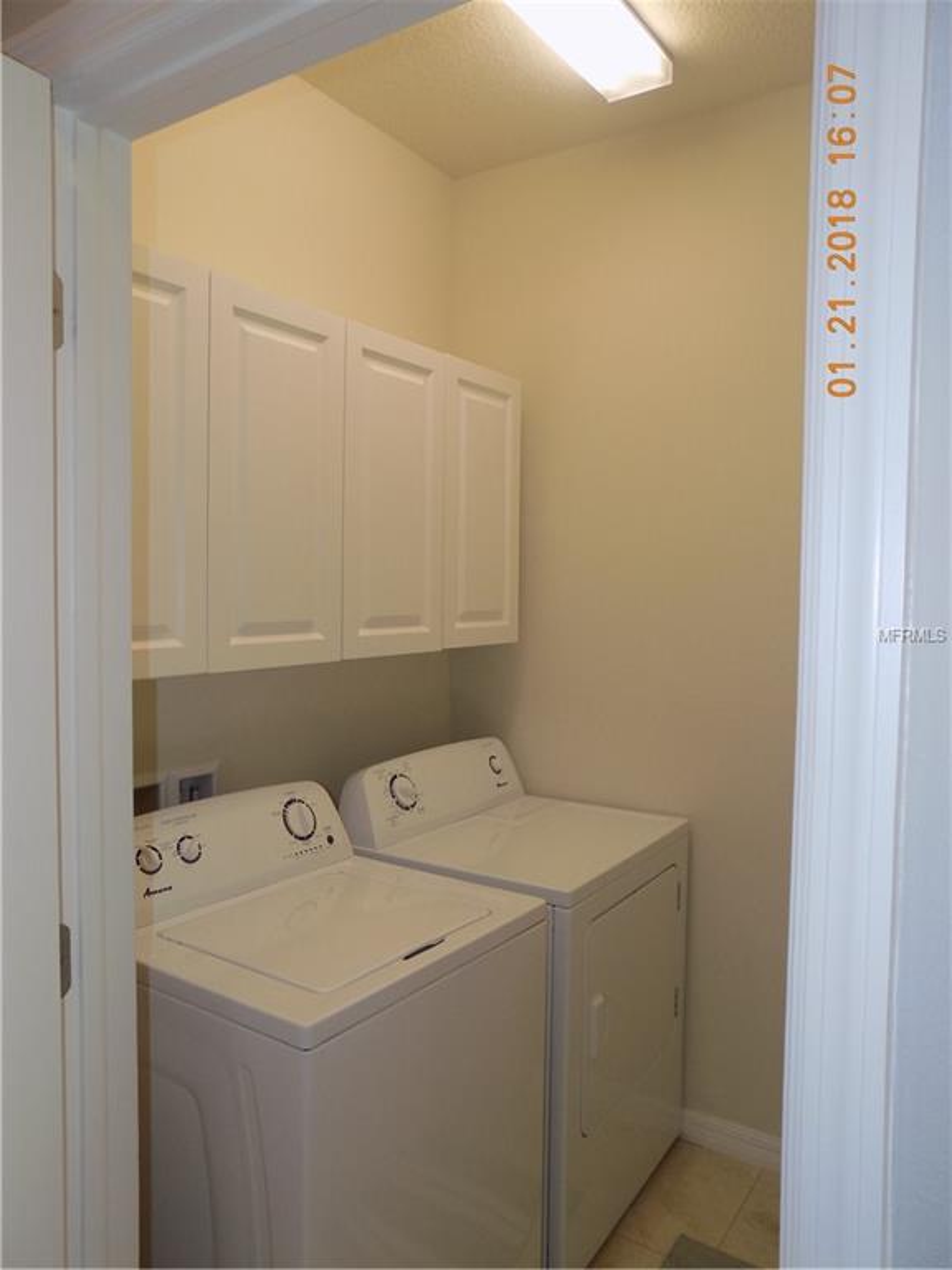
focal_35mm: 24
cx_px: 476
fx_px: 880
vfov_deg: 71.6
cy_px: 635
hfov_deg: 56.8
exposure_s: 1/30
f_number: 3.1
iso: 80
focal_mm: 4.3
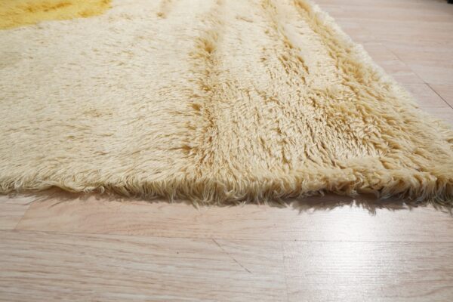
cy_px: 151
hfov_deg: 73.7
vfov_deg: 53.1
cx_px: 226
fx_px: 302
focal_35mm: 24
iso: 640
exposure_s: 1/160
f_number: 5
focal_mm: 16
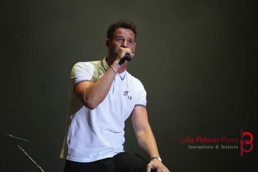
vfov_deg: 6.5
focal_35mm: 212
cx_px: 129
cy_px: 86
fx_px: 1516
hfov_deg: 9.7
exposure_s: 1/250
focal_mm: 141
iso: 1250
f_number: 5.6
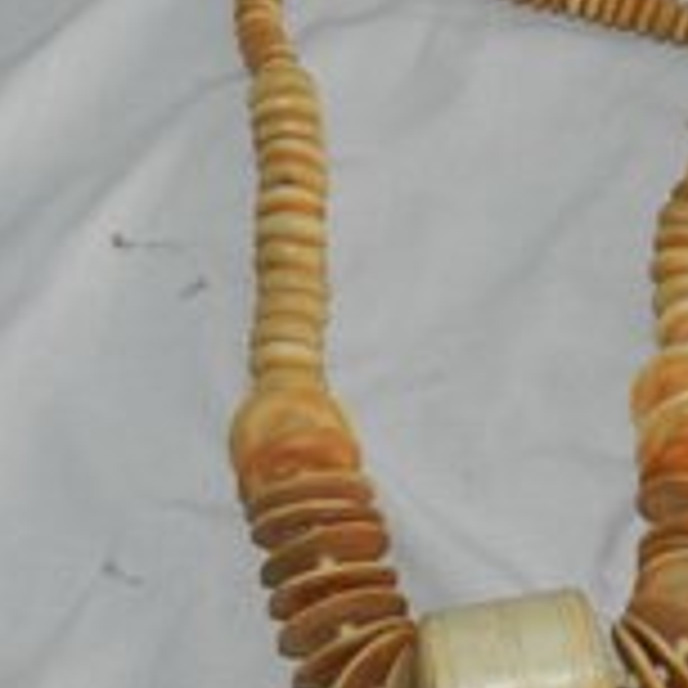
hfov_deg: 19.0
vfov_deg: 19.1
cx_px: 465
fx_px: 2046
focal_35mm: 91
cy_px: 357
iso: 200
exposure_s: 1/30
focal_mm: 8.1
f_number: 4.2
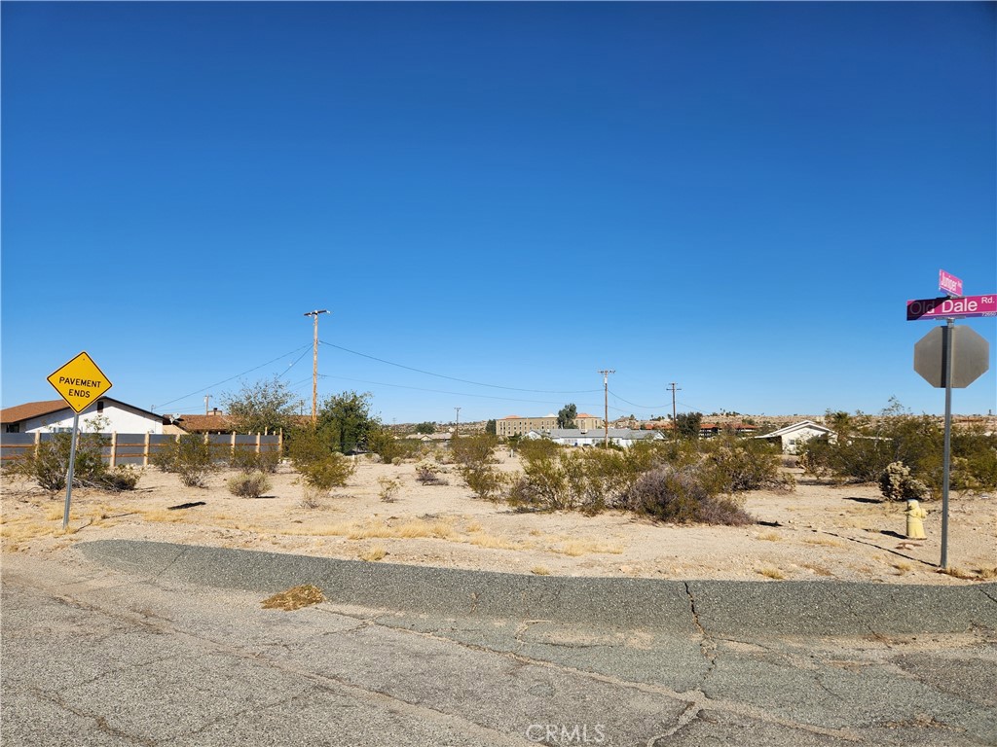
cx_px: 498
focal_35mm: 23
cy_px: 374
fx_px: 662
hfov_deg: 73.9
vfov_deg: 58.9
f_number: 1.8
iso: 20
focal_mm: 5.4
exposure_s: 1/2463
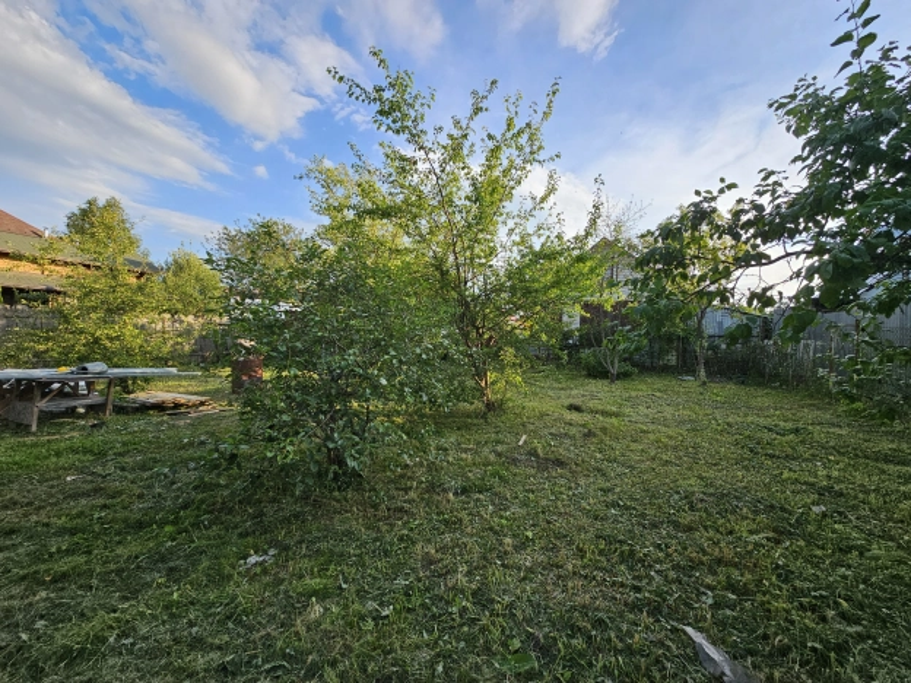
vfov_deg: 89.9
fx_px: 342
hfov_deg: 106.2
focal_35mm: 13
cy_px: 342
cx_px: 456
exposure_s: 1/650
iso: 50
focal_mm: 2.2
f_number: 2.2
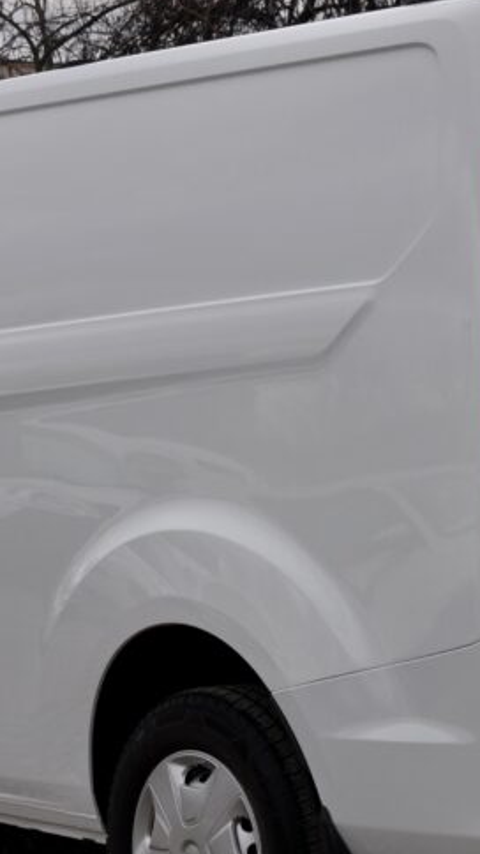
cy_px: 438
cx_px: 268
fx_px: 2559
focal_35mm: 113
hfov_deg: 10.7
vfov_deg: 19.0
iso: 500
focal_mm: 34
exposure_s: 1/160
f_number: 6.3
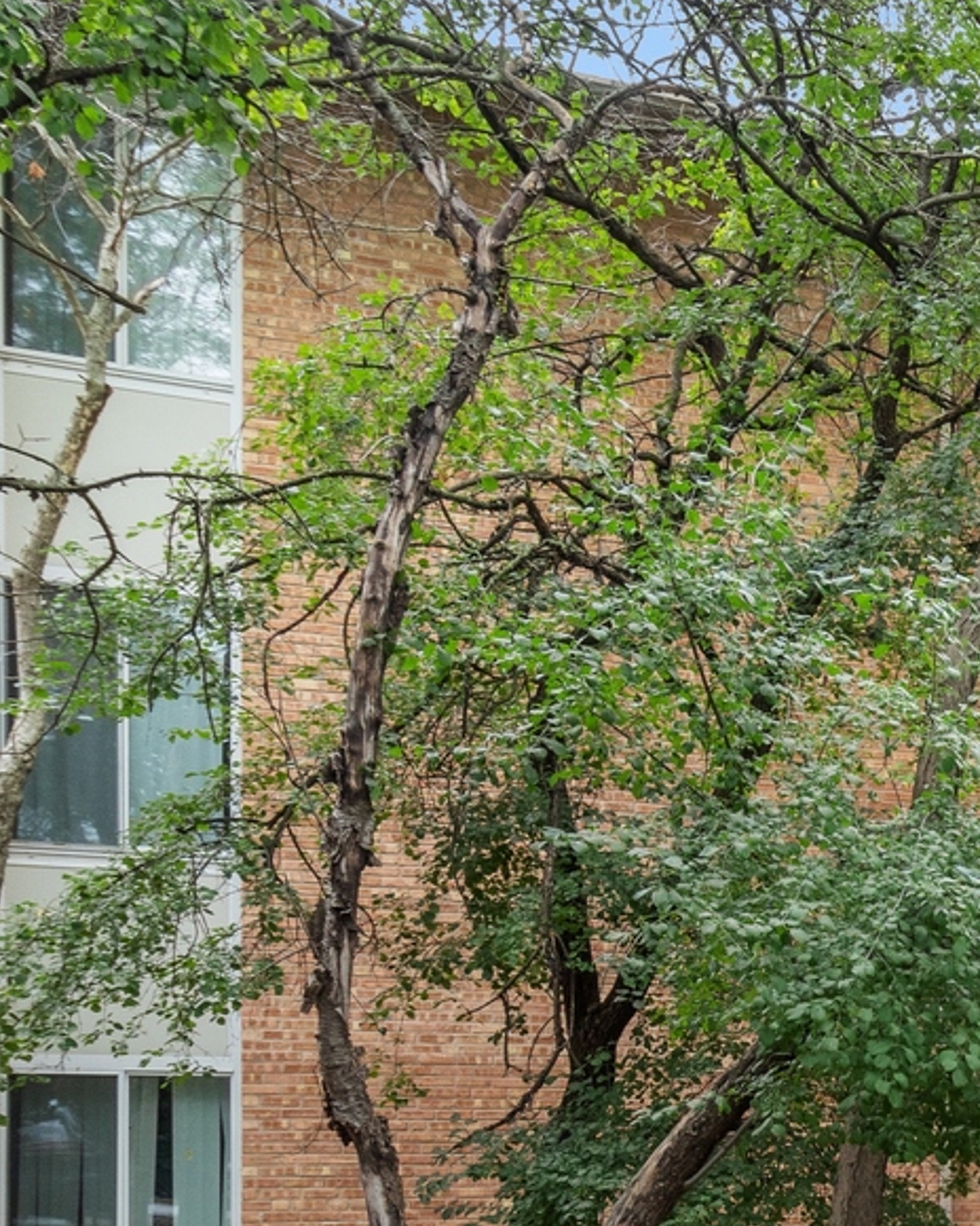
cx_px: 1685
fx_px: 1994
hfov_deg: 20.7
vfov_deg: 32.7
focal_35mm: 55
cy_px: 1067
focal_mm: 14
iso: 320
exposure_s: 1/20
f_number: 8
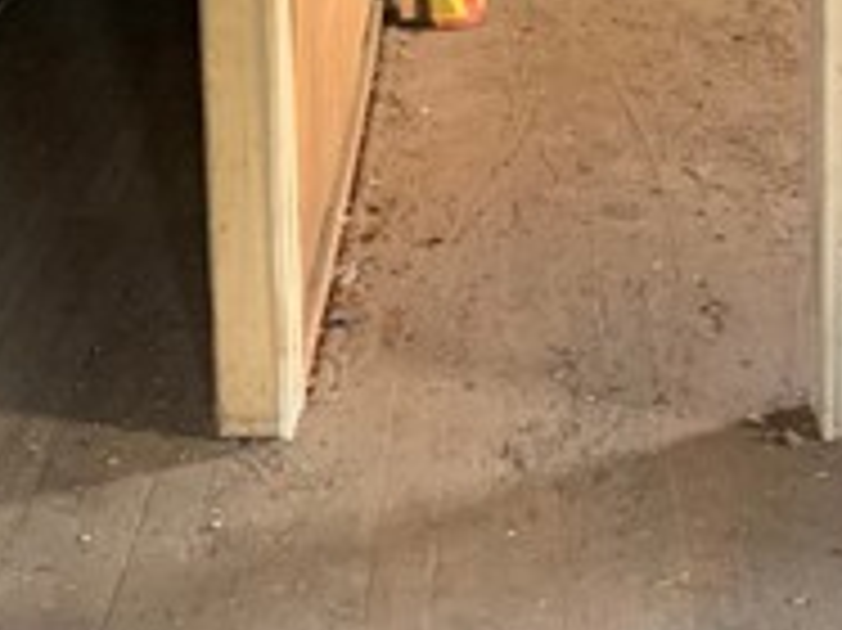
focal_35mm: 89
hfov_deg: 22.0
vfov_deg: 15.6
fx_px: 2163
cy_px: -230
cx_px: 473
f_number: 1.8
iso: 400
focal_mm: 4.25
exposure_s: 1/36
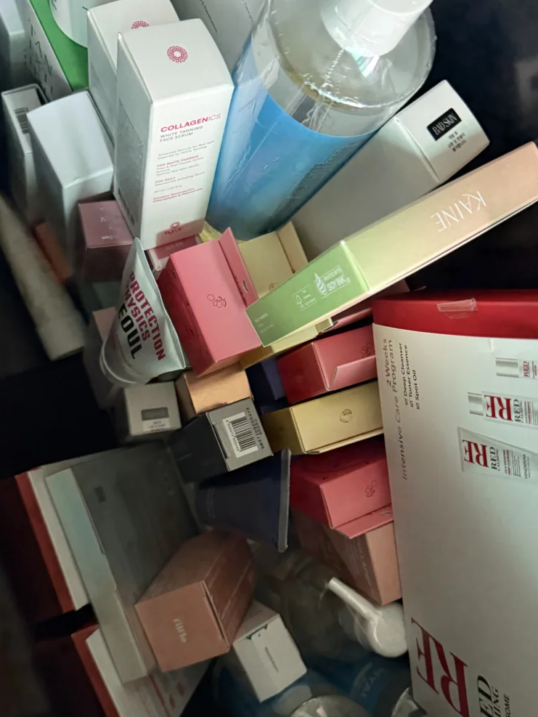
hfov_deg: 40.7
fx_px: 725
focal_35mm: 35
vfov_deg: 52.4
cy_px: 409
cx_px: 283
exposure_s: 1/52
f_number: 1.78
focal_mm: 6.76
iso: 800
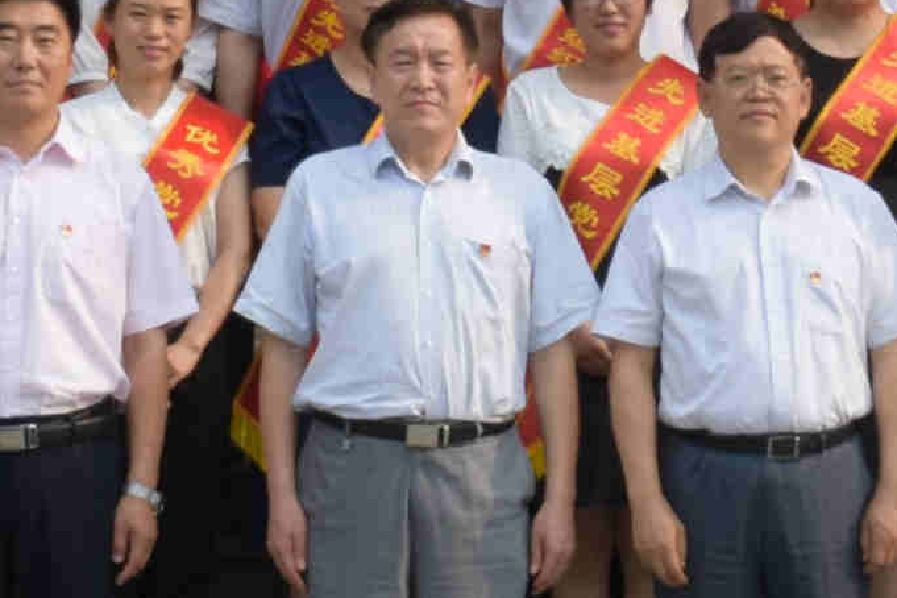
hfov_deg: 7.9
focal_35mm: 262
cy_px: -103
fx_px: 6528
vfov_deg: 5.2
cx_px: 649
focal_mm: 34
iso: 100
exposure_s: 1/60
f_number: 11
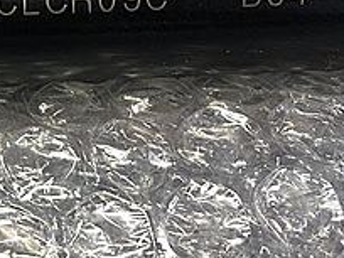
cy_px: -5
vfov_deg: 16.4
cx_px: -91
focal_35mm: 88
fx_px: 875
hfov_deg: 20.5
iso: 25
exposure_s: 1/50
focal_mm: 3.99
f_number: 1.8
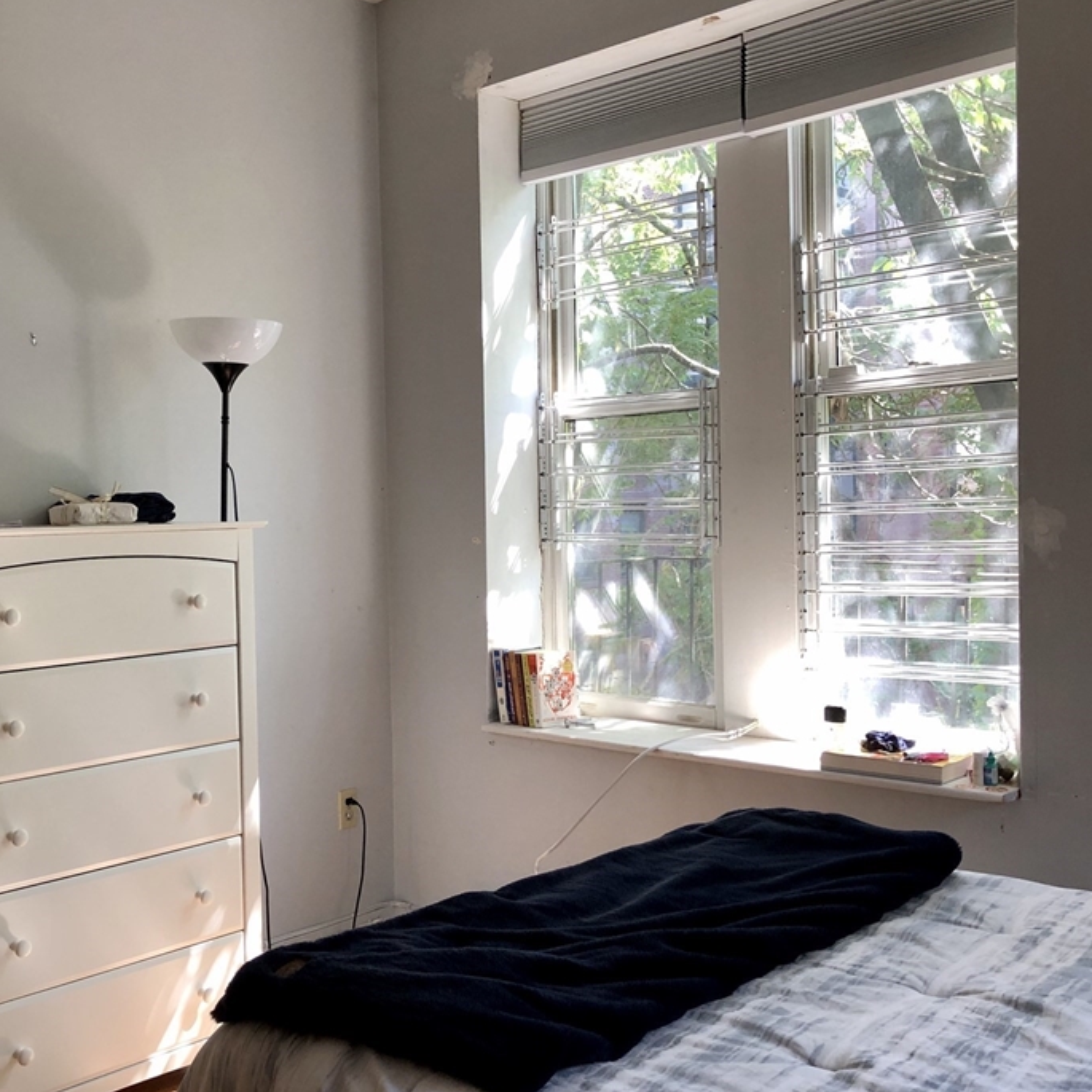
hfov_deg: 44.2
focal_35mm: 37
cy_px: 569
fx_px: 1321
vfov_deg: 44.9
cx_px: 354
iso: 25
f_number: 1.8
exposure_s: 1/40
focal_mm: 4
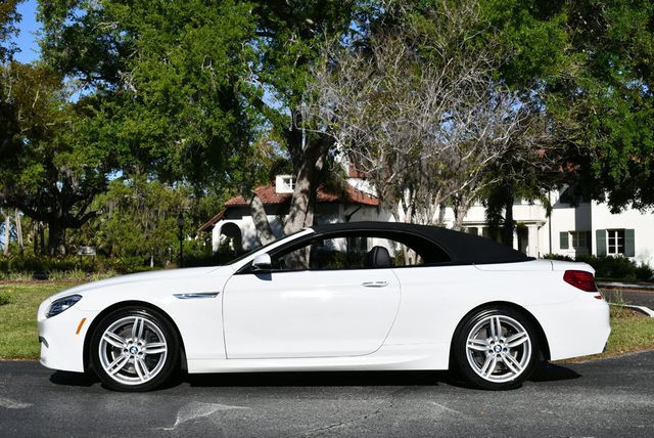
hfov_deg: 41.1
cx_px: 327
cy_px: 219
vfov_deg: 28.1
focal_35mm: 48
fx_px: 873
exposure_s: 1/320
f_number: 9
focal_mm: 24
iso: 100
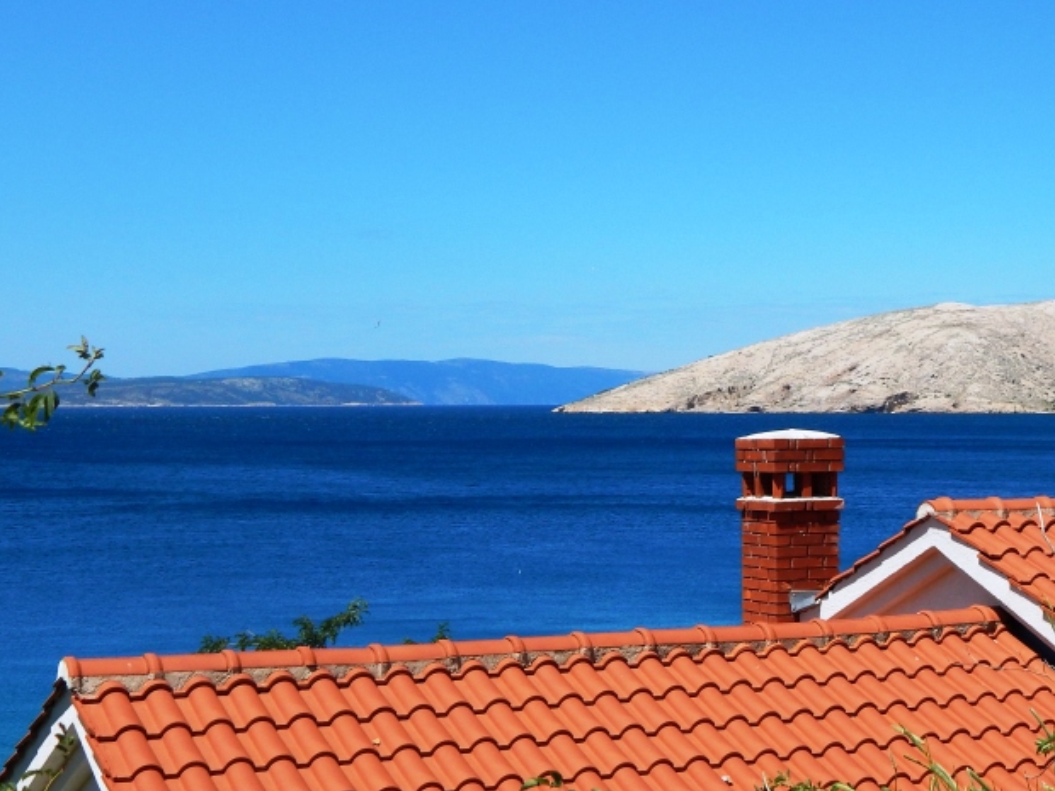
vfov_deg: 20.7
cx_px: 834
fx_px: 2164
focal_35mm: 71
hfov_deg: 26.9
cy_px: 367
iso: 125
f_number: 7.1
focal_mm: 7.7
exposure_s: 1/640
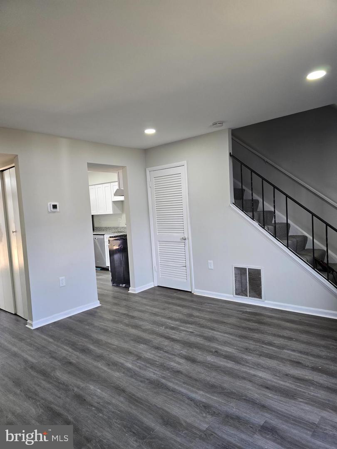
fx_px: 299
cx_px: 168
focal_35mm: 23
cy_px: 224
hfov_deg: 58.9
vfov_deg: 73.9
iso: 160
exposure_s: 1/120
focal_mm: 6.3
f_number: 1.7
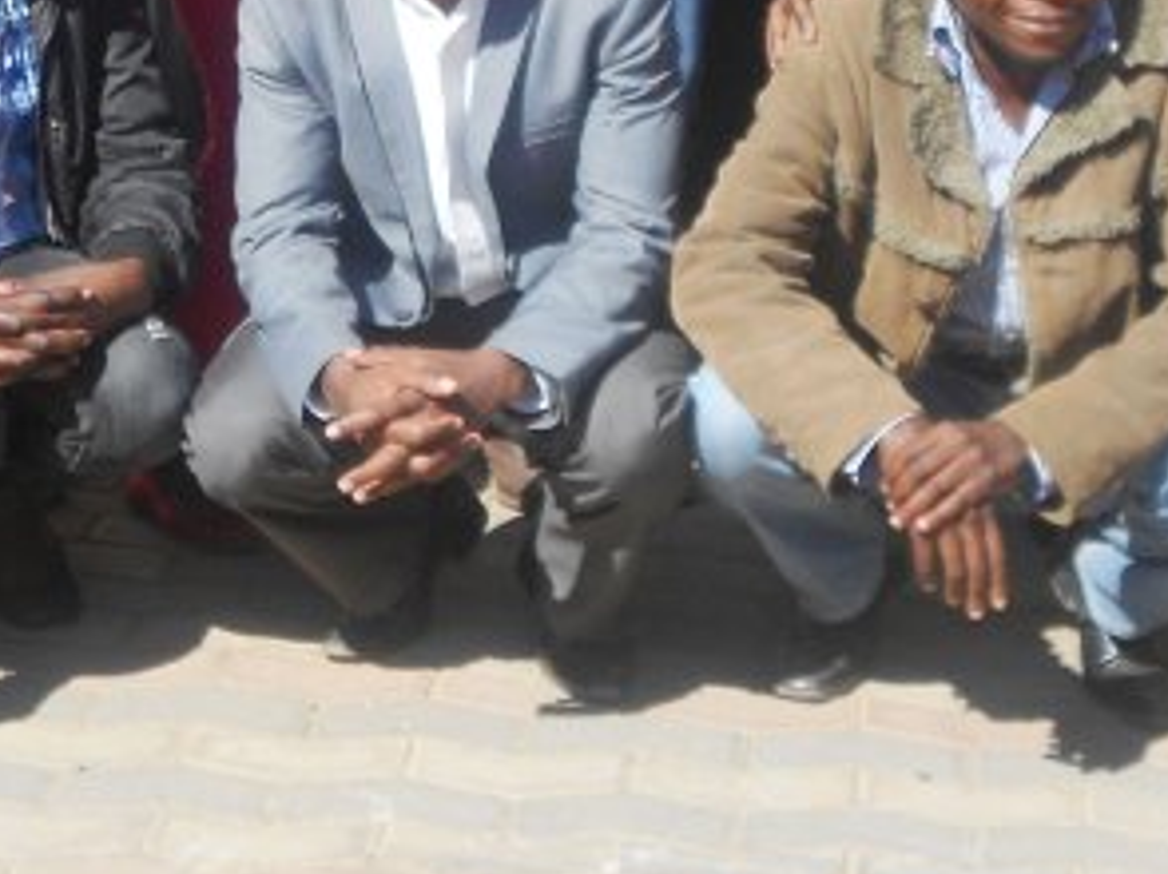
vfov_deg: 4.8
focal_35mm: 308
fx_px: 10384
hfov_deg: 6.4
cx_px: 302
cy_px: -238
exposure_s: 1/400
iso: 80
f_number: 6
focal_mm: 20.1
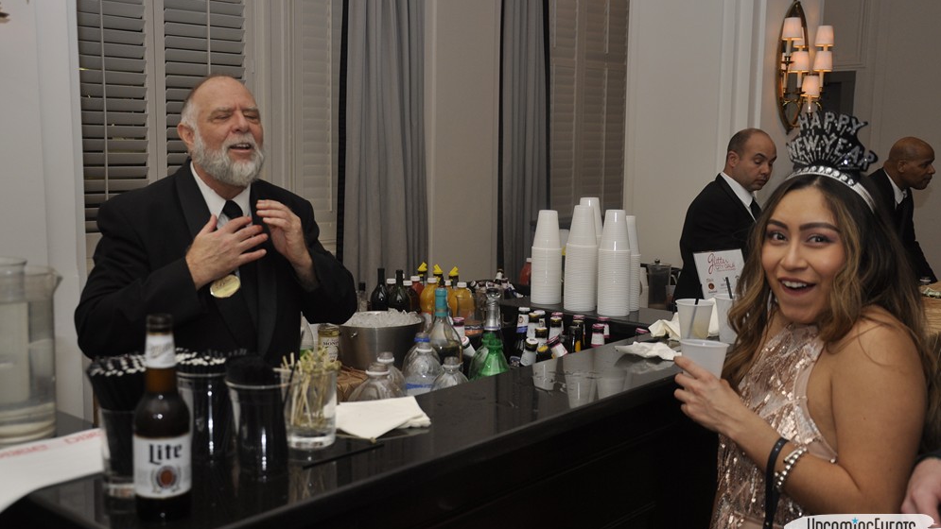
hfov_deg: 49.4
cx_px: 471
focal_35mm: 41
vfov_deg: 29.0
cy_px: 251
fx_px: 1023
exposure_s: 1/60
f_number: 5
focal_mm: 26
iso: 400
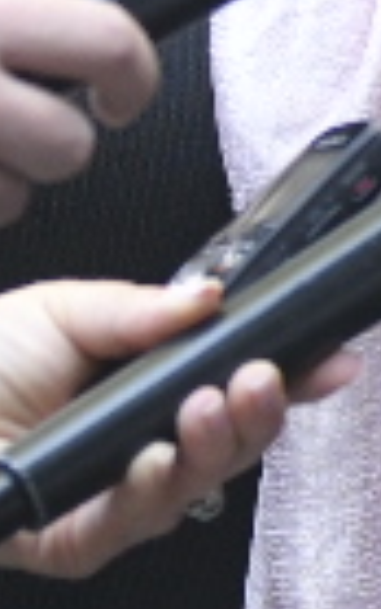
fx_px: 13825
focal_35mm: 833
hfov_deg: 1.6
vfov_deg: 2.5
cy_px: -495
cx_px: 1809
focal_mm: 70
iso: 1000
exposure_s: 1/640
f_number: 2.8
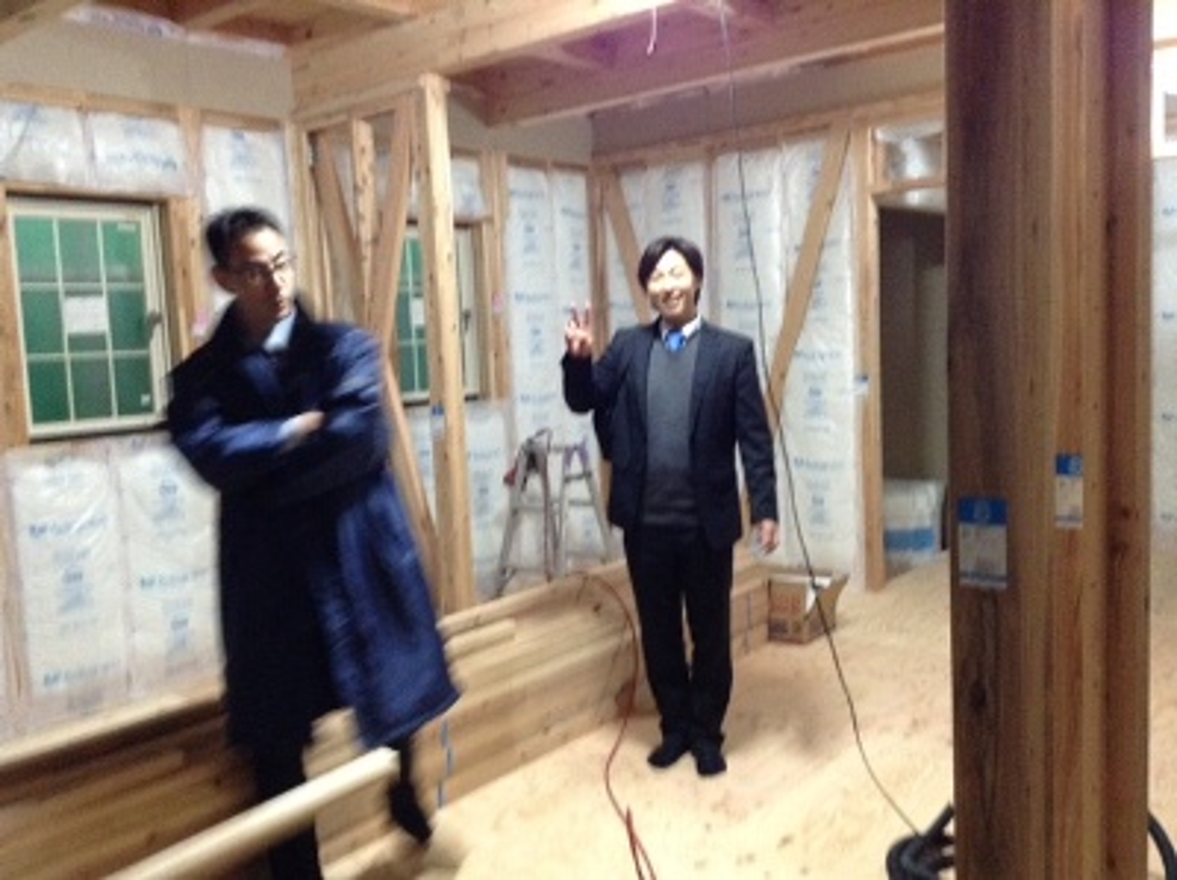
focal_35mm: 33
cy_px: 440
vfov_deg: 42.9
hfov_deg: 55.4
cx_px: 588
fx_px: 1121
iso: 250
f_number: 2.4
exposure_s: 1/15
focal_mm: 3.3
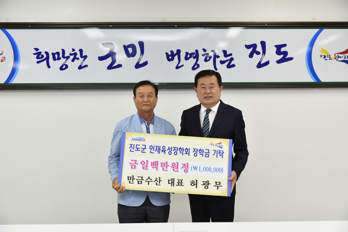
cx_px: 174
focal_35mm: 48
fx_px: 464
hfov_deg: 41.1
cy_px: 116
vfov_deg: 28.1
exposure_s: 1/125
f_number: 4.5
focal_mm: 48
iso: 640
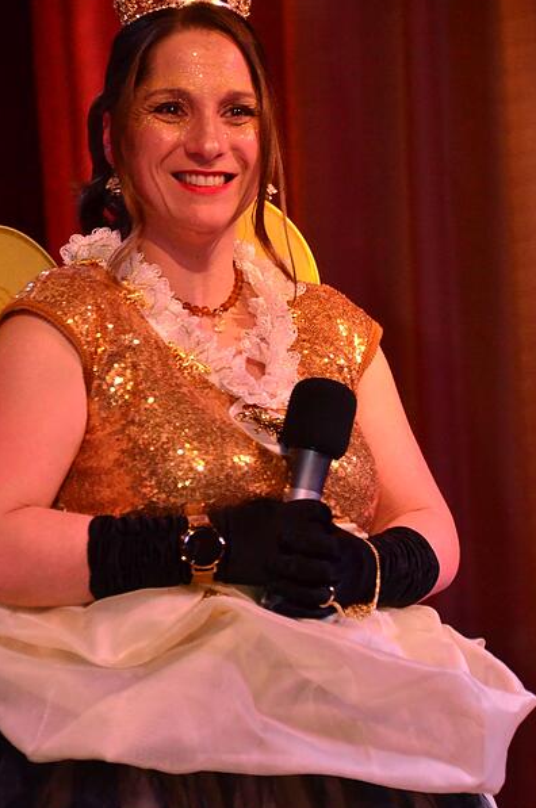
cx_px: 252
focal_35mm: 235
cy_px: 401
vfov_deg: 8.8
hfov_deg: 5.8
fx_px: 5266
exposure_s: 1/125
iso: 3200
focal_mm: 130
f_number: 6
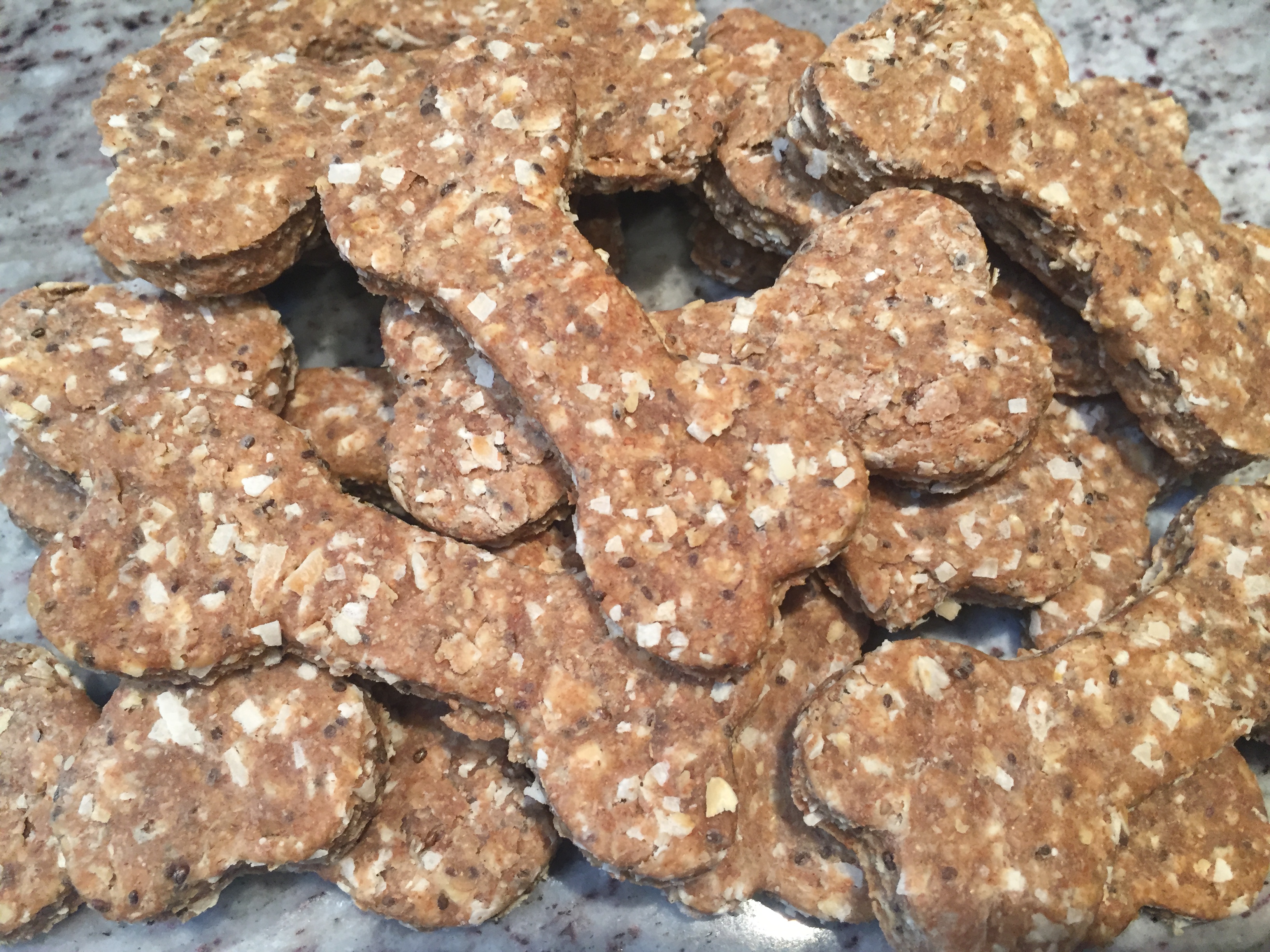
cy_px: 476
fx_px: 1064
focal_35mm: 29
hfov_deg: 61.7
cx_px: 635
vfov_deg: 48.2
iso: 125
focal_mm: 4.15
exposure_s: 1/30
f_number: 2.2
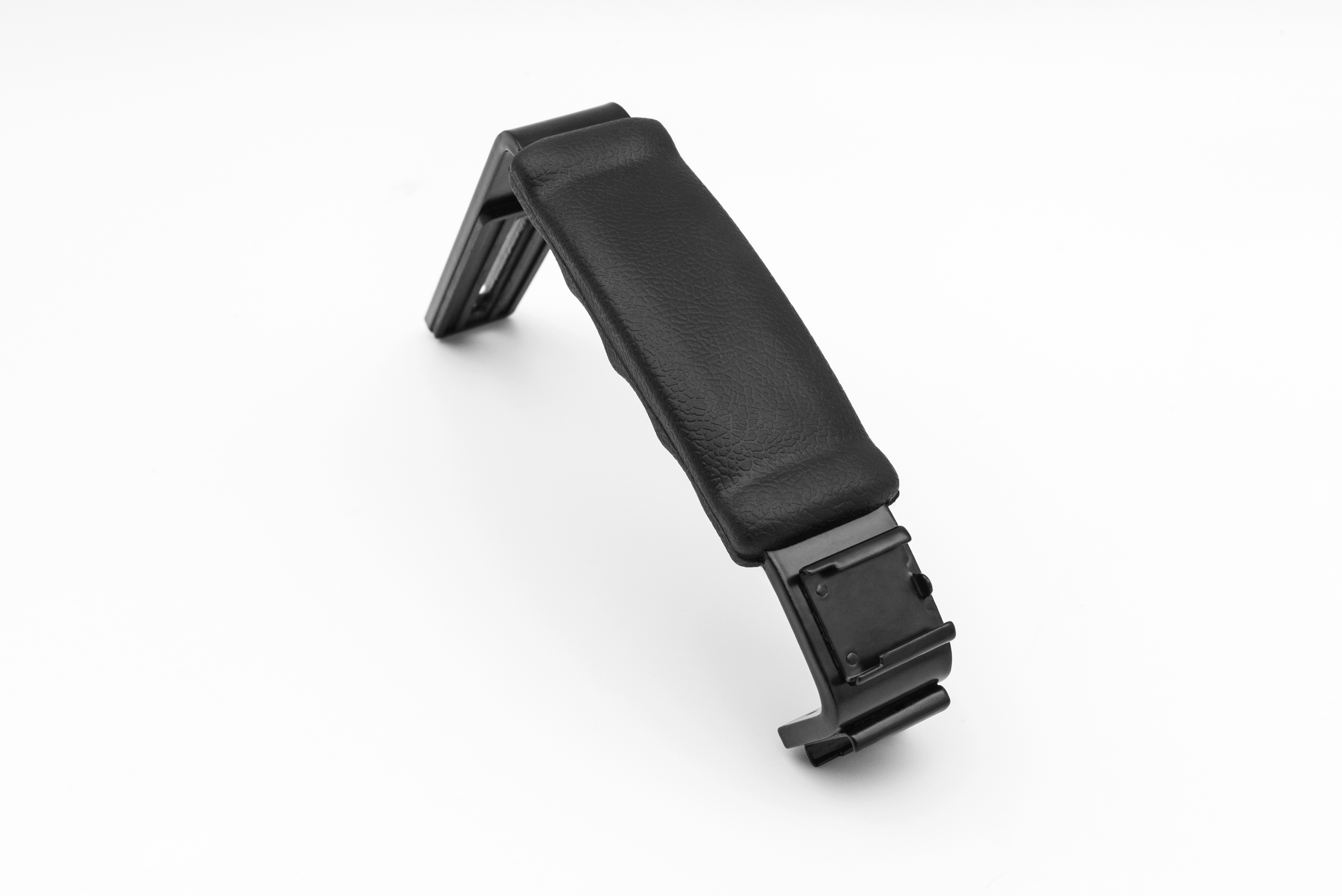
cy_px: 448
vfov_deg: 36.9
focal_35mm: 36
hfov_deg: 53.1
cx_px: 671
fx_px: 1343
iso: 1000
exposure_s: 1/50
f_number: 16
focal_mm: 36
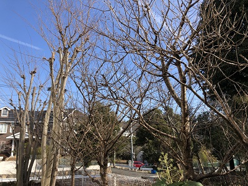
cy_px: 93
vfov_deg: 49.7
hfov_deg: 63.4
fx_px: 201
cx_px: 124
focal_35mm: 28
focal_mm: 3.99
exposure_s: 1/1000
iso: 20
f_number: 1.8
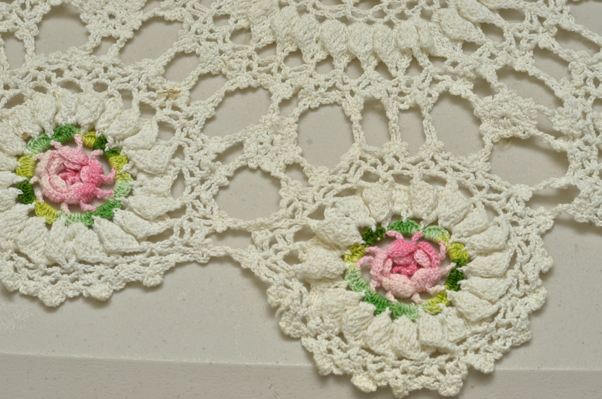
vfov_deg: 13.0
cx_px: 301
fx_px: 1752
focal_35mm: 105
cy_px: 200
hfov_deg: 19.5
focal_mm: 70
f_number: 13
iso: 200
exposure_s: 1/80
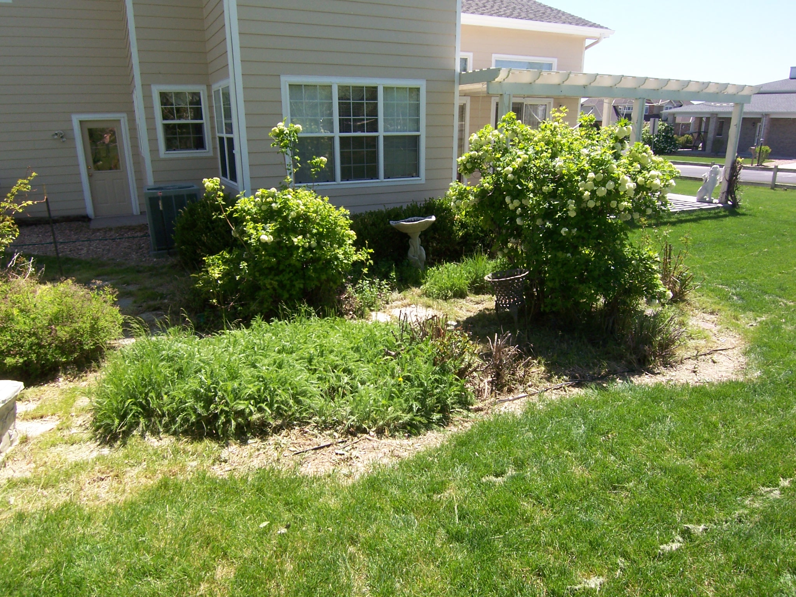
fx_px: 529
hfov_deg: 73.9
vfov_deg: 58.9
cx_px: 398
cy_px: 298
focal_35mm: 23
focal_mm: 3.8
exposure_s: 1/125
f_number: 5.6
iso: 64
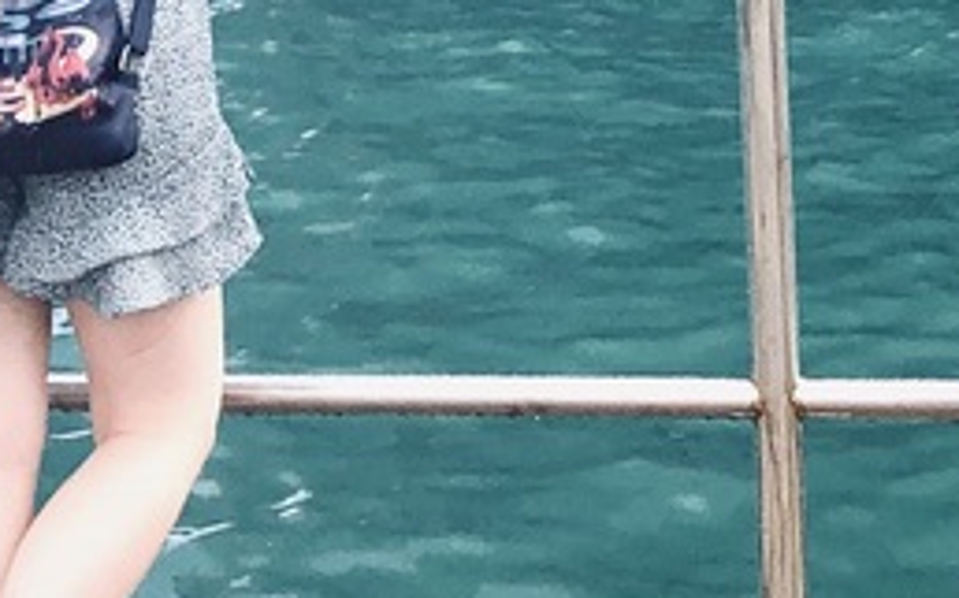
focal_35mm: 118
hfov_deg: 17.7
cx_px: 480
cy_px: -906
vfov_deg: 9.6
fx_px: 3083
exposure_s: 1/2525
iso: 20
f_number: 1.8
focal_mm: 3.99
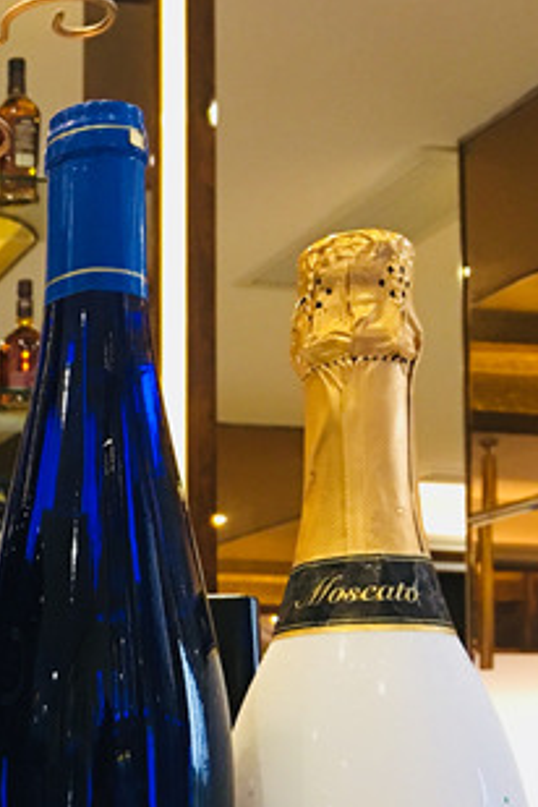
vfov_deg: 27.4
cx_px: -336
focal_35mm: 72
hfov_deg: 16.7
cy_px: 674
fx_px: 1614
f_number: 2.2
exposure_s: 1/17
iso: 80
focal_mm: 4.15
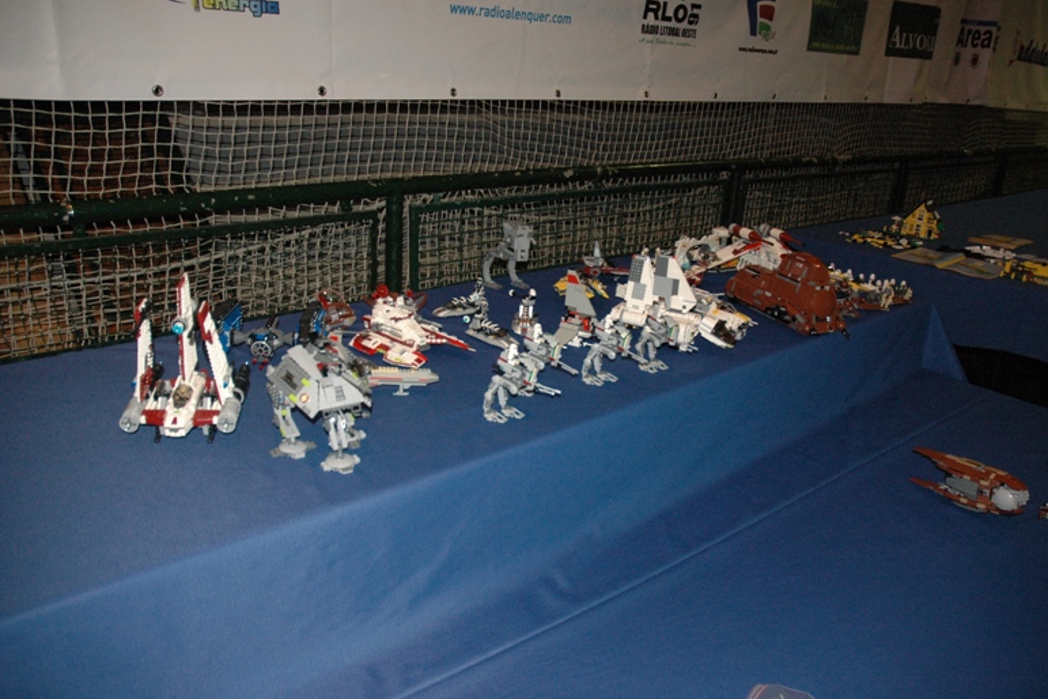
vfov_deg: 46.4
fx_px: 815
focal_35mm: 28
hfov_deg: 65.5
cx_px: 517
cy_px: 360
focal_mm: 18
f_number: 4
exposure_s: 1/60
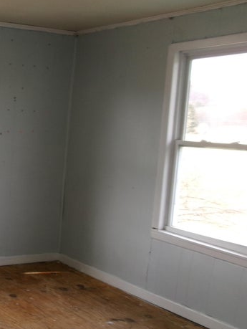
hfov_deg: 26.2
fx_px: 494
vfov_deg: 36.6
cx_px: -16
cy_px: 202
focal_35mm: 52
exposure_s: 1/50
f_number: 3.9
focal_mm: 5.1
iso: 100
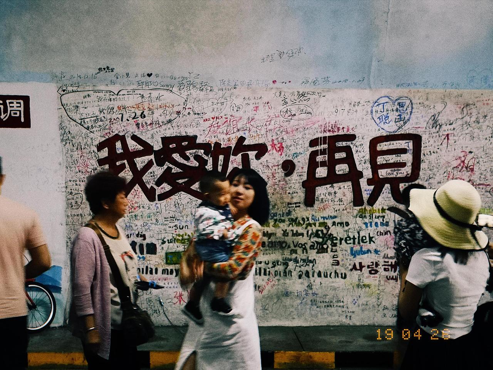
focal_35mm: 46
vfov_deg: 31.5
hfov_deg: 41.2
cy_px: 185
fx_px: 655
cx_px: 246
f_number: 1.8
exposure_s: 1/20
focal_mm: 3.95
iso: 640
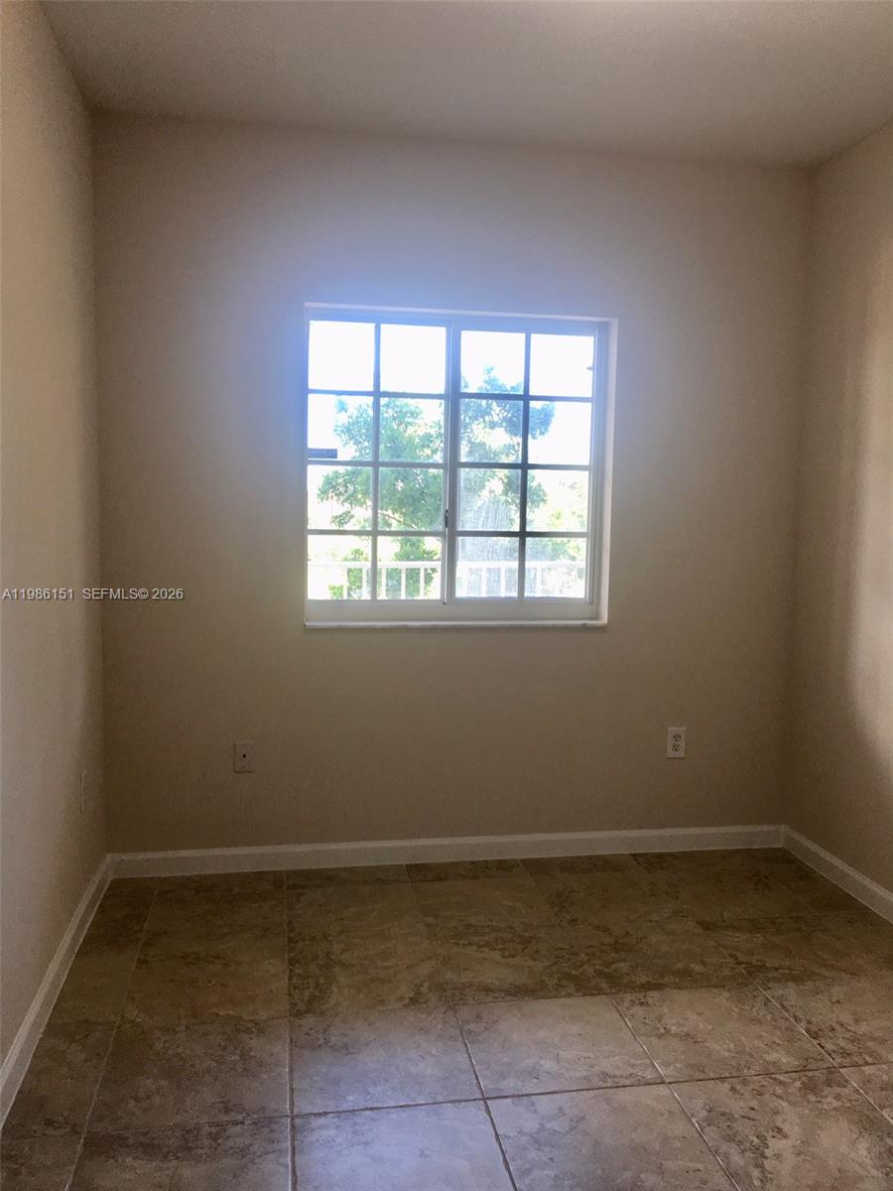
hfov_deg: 48.2
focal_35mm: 29
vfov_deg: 61.7
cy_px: 596
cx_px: 446
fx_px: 997
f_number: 2.2
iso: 32
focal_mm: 4.15
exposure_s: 1/60
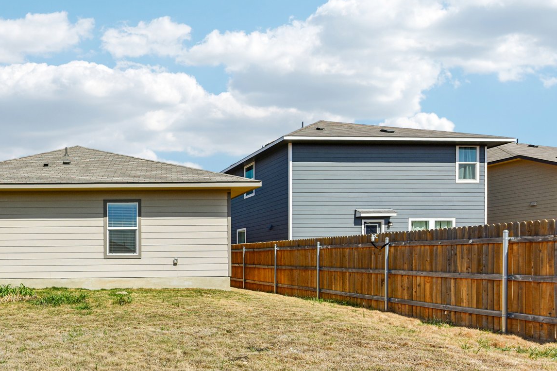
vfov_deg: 49.0
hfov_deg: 62.9
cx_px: 83
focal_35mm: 25
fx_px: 387
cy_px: 282
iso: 100
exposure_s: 1/400
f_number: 8
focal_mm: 14
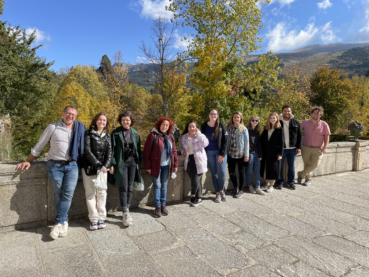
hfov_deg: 67.3
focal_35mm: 26
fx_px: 277
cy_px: 138
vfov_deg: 53.1
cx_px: 184
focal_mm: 4.2
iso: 32
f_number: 1.6
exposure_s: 1/2304
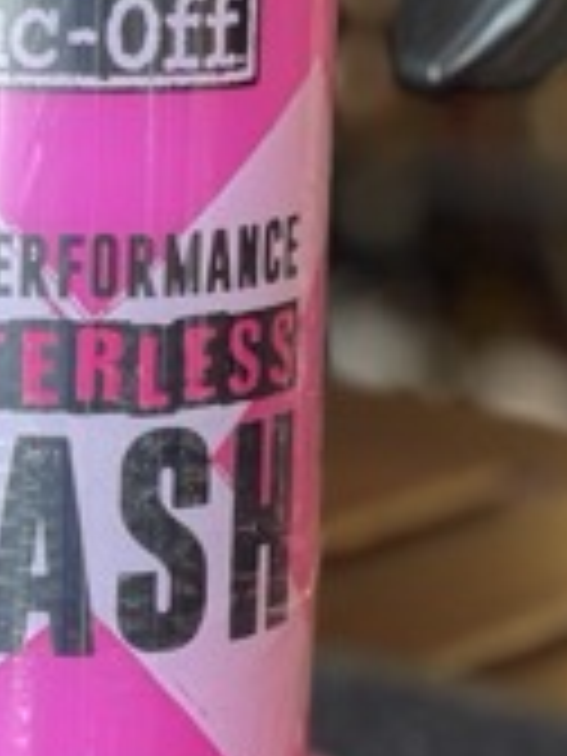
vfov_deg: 10.0
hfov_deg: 7.5
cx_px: 94
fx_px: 4324
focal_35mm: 198
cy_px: 306
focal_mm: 6
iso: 125
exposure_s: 1/120
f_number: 2
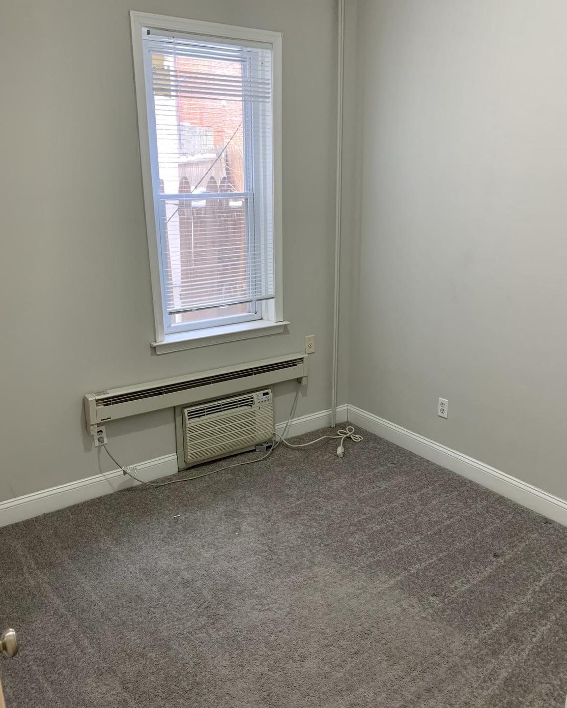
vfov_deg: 62.2
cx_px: 278
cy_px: 366
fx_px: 587
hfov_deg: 51.5
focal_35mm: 28
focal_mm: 4.25
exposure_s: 1/40
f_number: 1.8
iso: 320
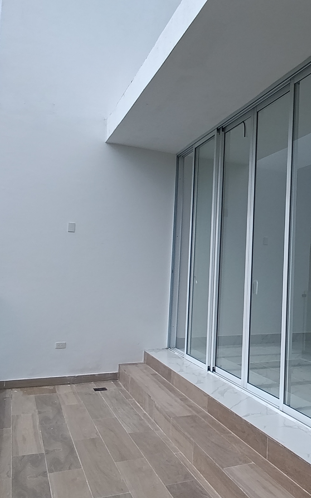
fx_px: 475
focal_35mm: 35
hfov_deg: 34.4
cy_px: 251
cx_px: 277
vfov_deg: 55.3
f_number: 2.2
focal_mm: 1.65
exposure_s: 1/1321
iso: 50
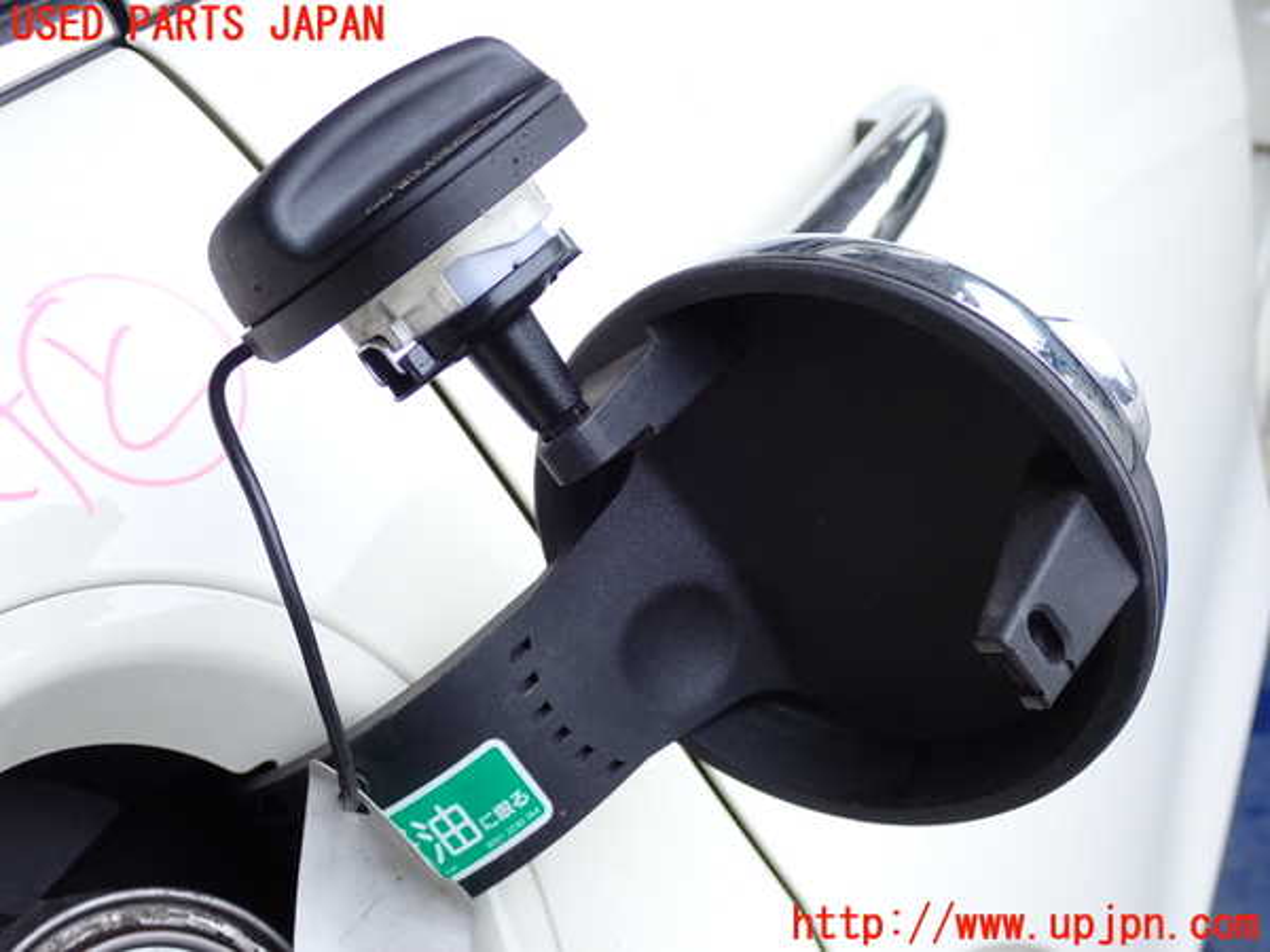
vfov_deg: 29.1
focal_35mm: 50
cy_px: 476
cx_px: 635
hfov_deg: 38.2
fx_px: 1834
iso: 200
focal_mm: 9.01
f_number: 3.2
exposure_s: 1/125
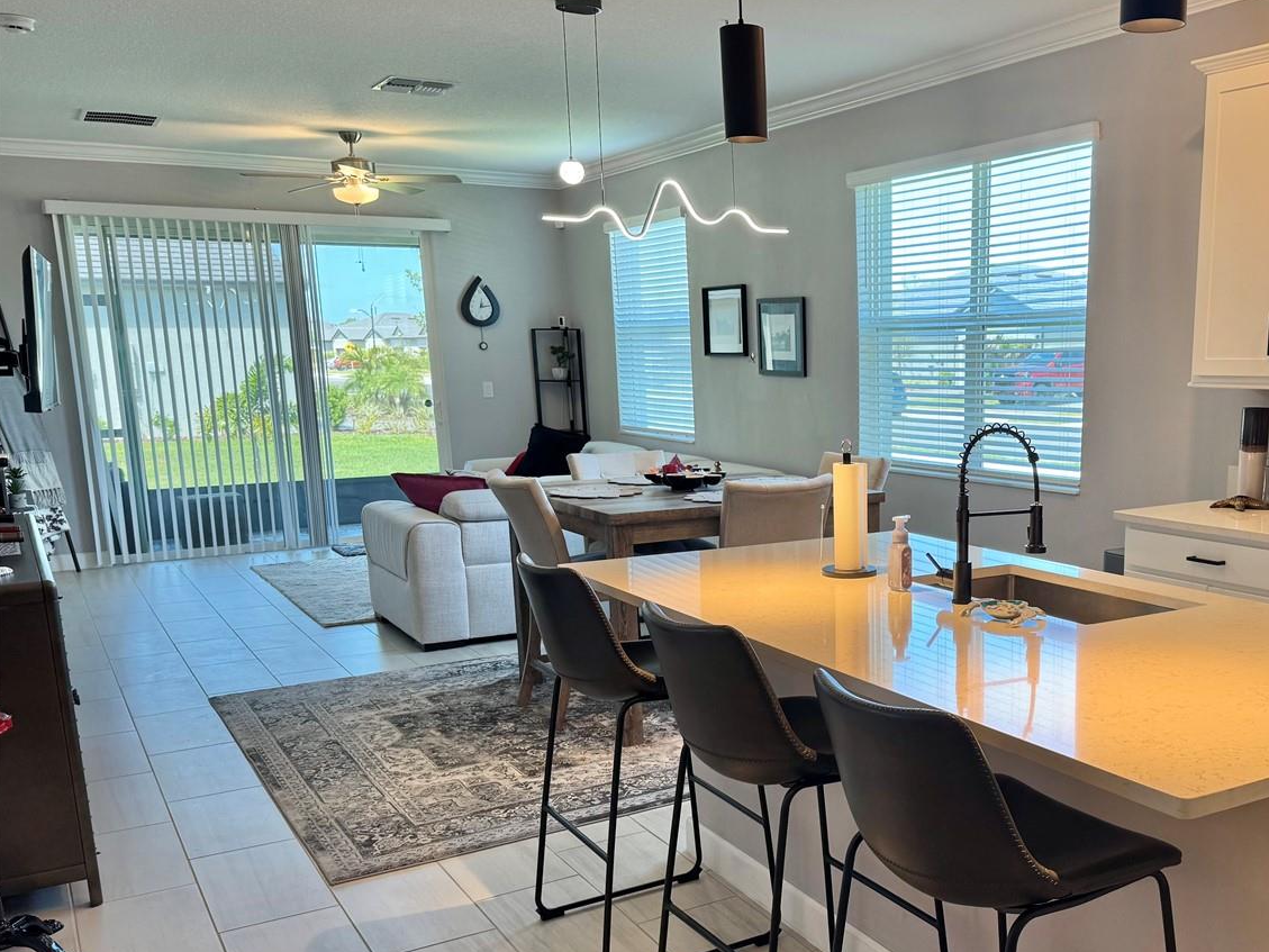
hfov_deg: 52.4
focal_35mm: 34
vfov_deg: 41.4
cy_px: 614
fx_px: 1247
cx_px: 892
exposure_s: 1/120
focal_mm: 6.76
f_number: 1.78
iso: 80
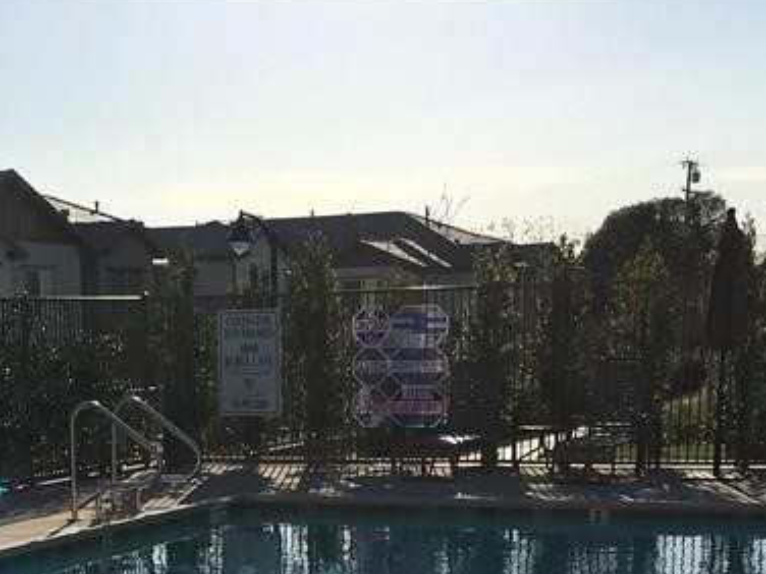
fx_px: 1748
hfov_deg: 24.4
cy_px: 769
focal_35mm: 79
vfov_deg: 17.4
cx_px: 194
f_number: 2.2
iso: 25
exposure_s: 1/4049
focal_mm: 4.15
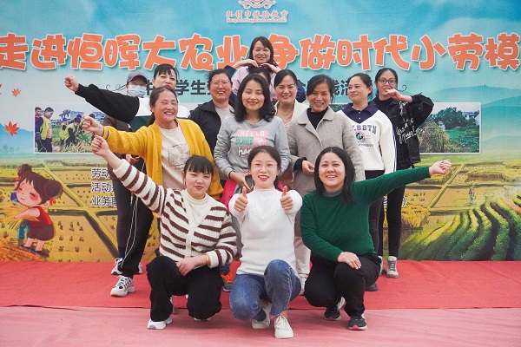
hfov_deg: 46.4
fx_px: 608
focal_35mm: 42
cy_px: 174
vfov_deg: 31.9
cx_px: 260
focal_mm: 28
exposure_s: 1/500
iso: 6400
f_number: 4.5
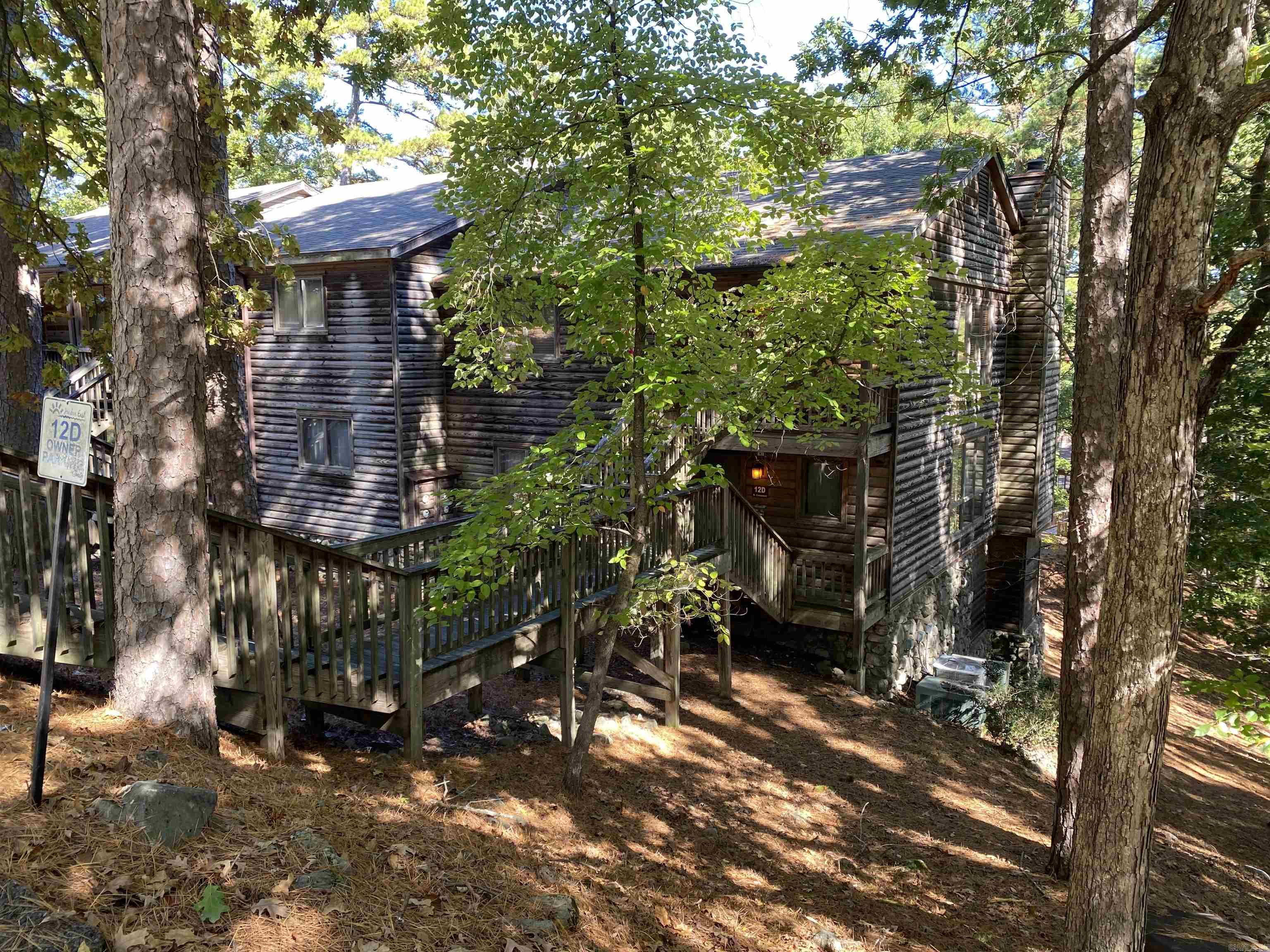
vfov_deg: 53.1
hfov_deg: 67.3
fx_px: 954
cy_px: 476
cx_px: 635
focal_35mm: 26
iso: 50
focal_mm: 4.25
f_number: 1.8
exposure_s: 1/122
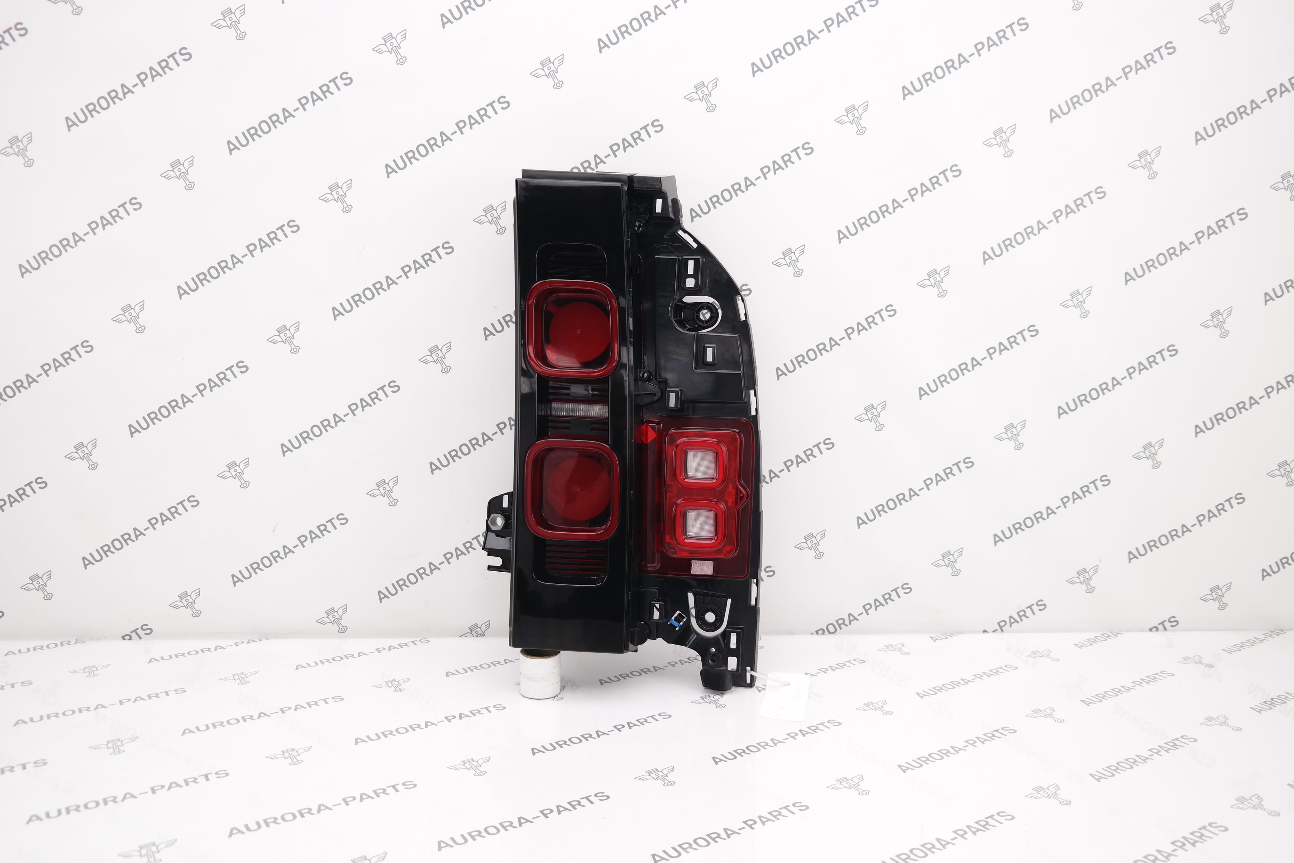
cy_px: 432
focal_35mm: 29
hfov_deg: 63.7
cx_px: 647
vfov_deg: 45.0
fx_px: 1042
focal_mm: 19
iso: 100
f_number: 3.5
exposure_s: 1/80
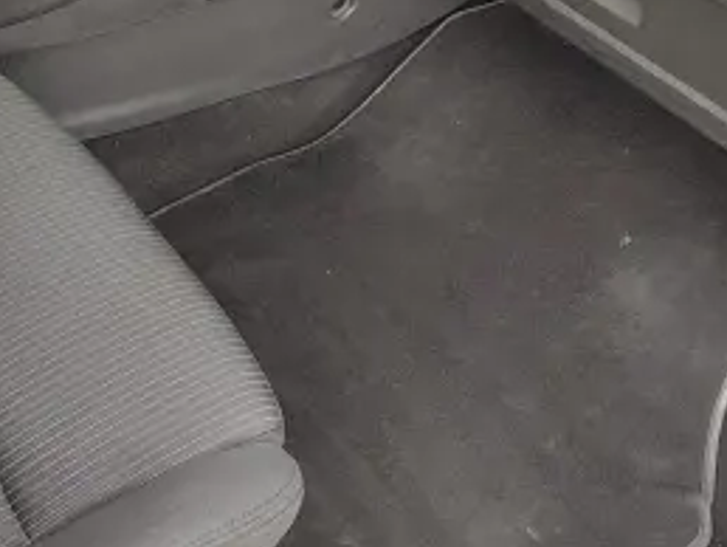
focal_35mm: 57
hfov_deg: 28.9
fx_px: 1198
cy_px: -73
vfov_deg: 23.9
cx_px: -158
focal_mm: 5.56
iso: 111
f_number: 1.8
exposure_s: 1/100
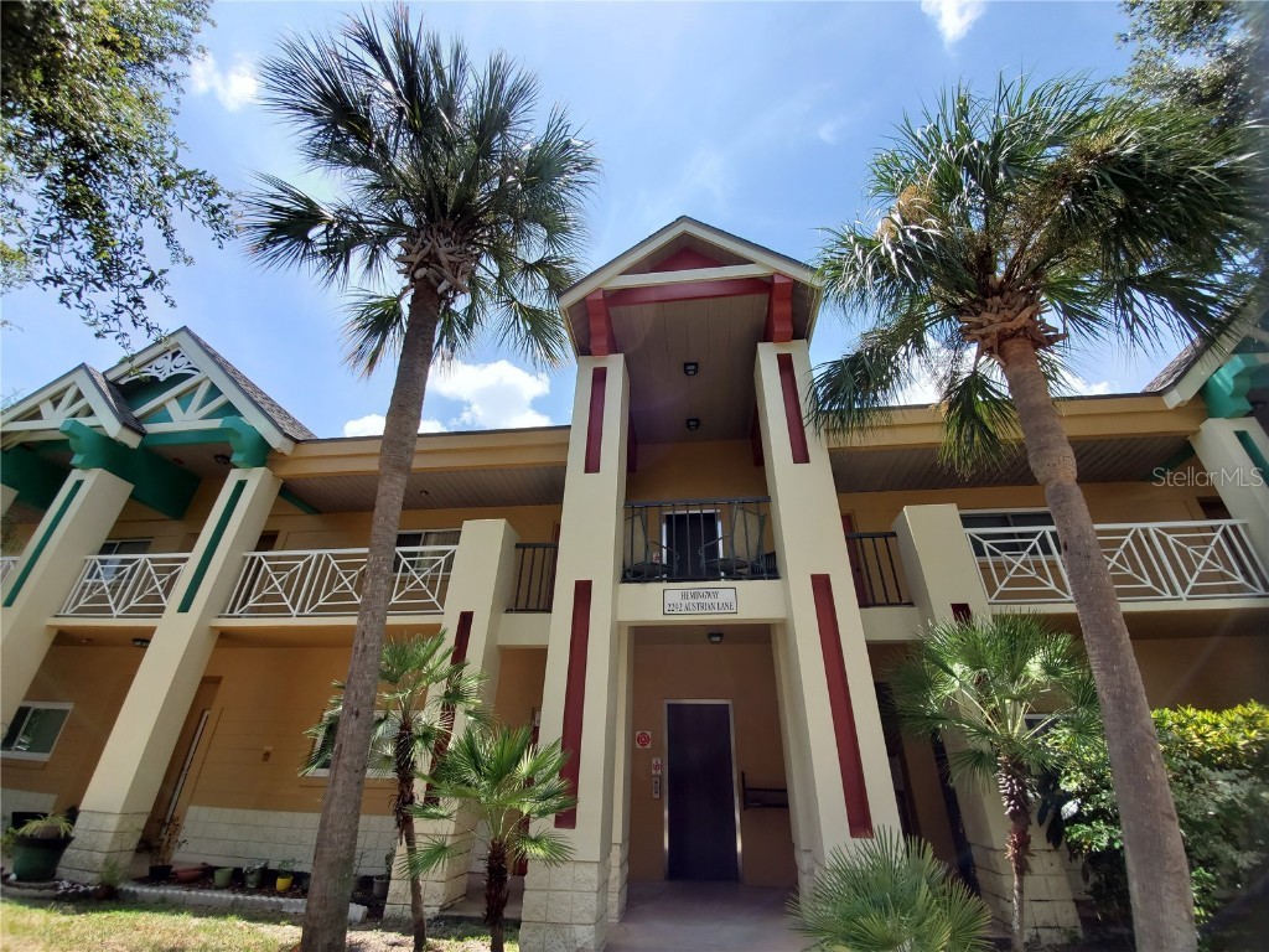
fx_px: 477
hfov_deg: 106.2
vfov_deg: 89.9
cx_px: 634
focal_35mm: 13
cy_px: 476
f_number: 2.2
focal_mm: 1.8
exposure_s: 1/624
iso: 50
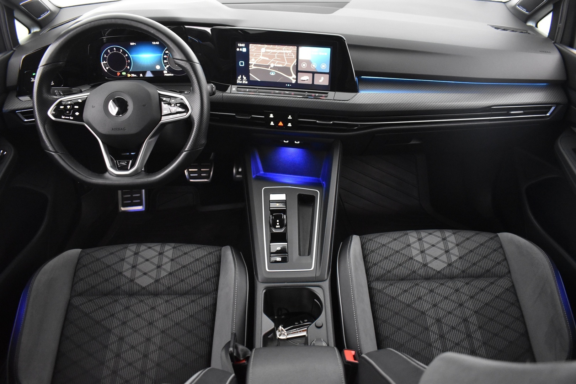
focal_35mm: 27
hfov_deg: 67.4
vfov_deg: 47.9
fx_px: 432
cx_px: 288
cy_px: 192
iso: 3200
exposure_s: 1/20
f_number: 3.5
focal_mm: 18
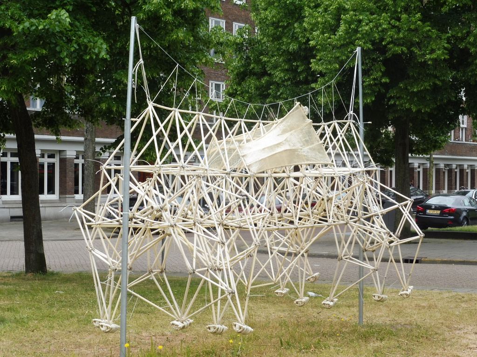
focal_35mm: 85
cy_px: 178
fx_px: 1170
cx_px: 238
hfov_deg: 23.0
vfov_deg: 17.3
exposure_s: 1/100
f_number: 7.1
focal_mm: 15.1
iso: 100
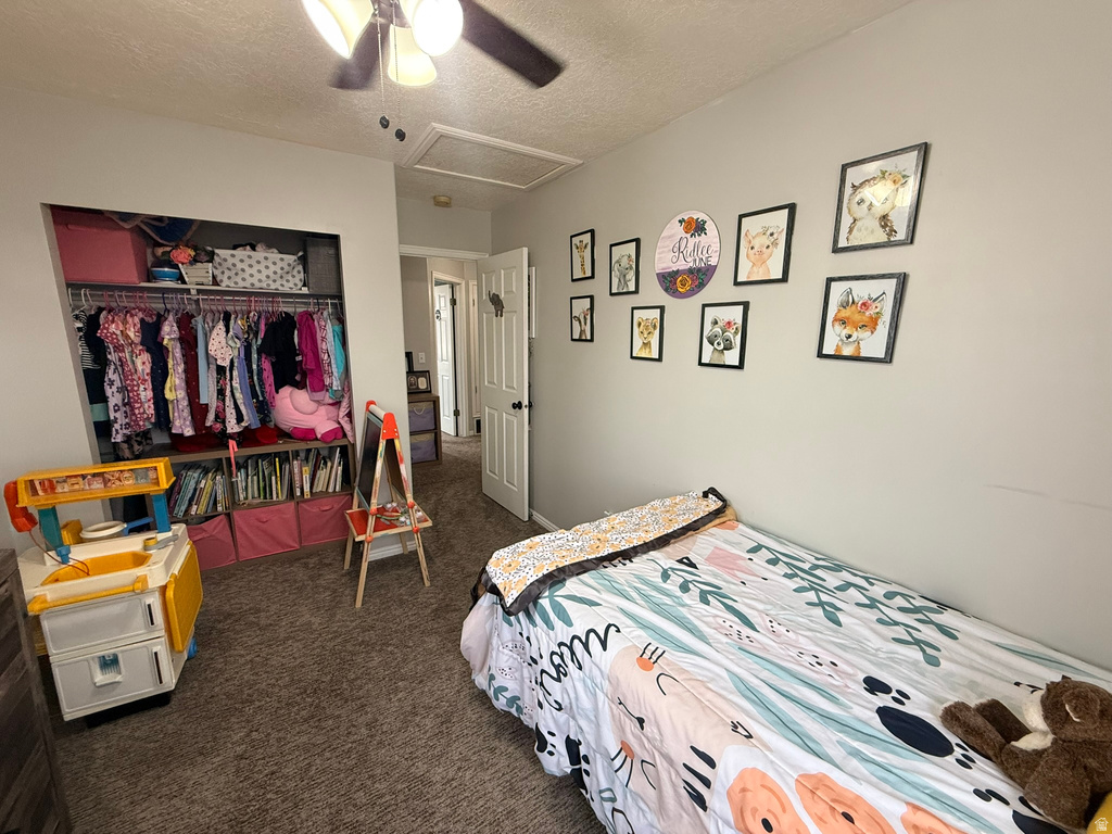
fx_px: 450
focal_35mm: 14
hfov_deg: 102.1
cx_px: 556
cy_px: 417
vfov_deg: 85.7
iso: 250
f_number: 2.2
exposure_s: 1/120
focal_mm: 2.22
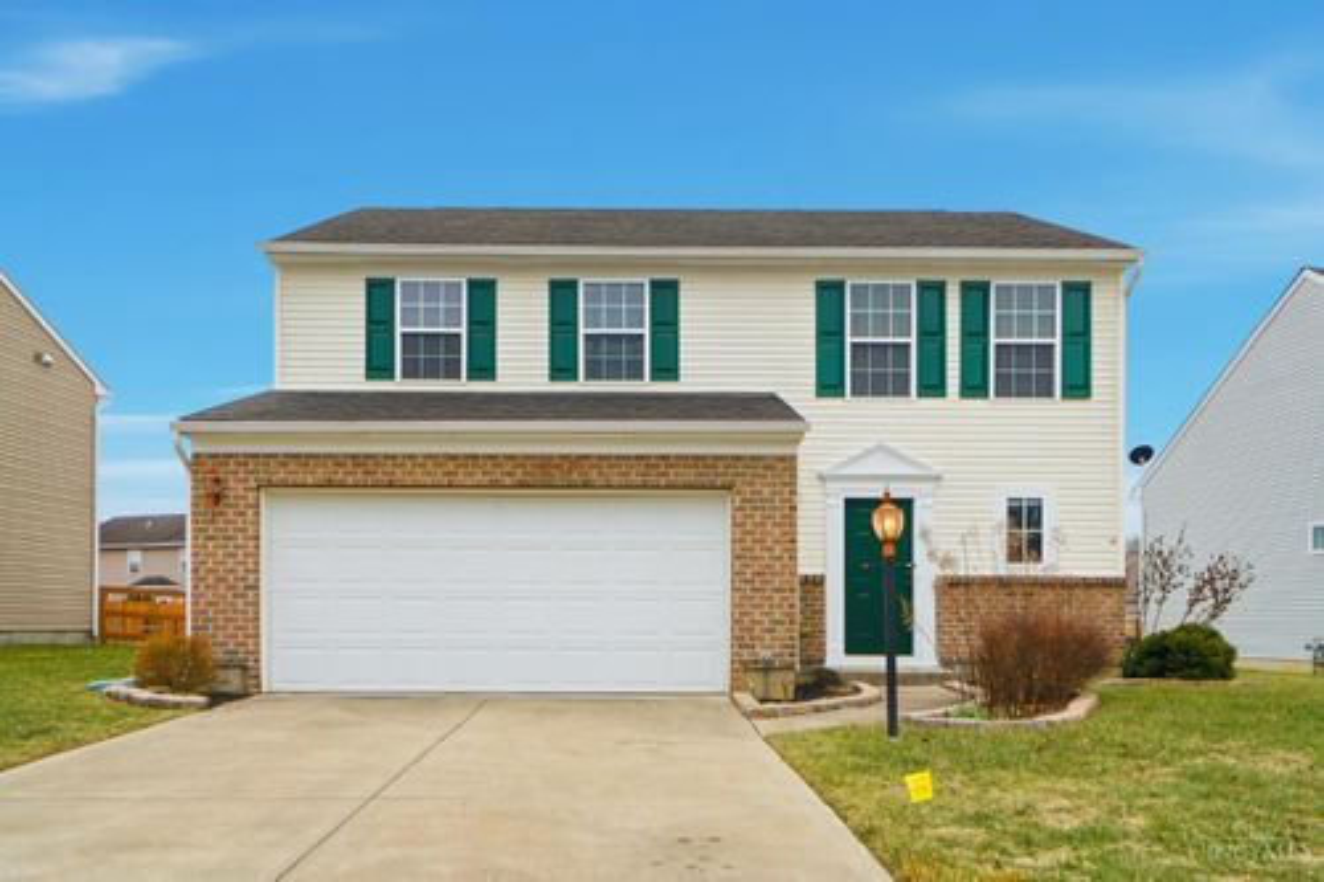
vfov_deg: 47.9
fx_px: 993
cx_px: 662
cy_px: 441
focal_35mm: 27
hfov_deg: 67.4
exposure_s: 1/5000
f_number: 4
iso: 100
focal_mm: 18
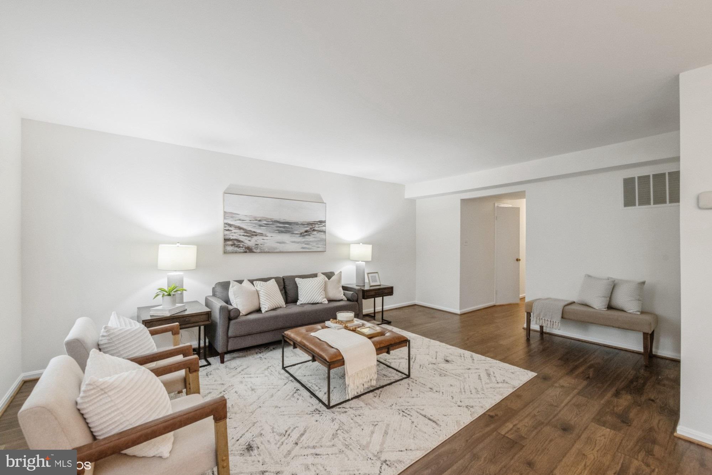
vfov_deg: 81.2
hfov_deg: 104.3
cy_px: 238
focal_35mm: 14
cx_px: 356
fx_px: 277
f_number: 9
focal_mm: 14
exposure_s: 1/20
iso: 1000
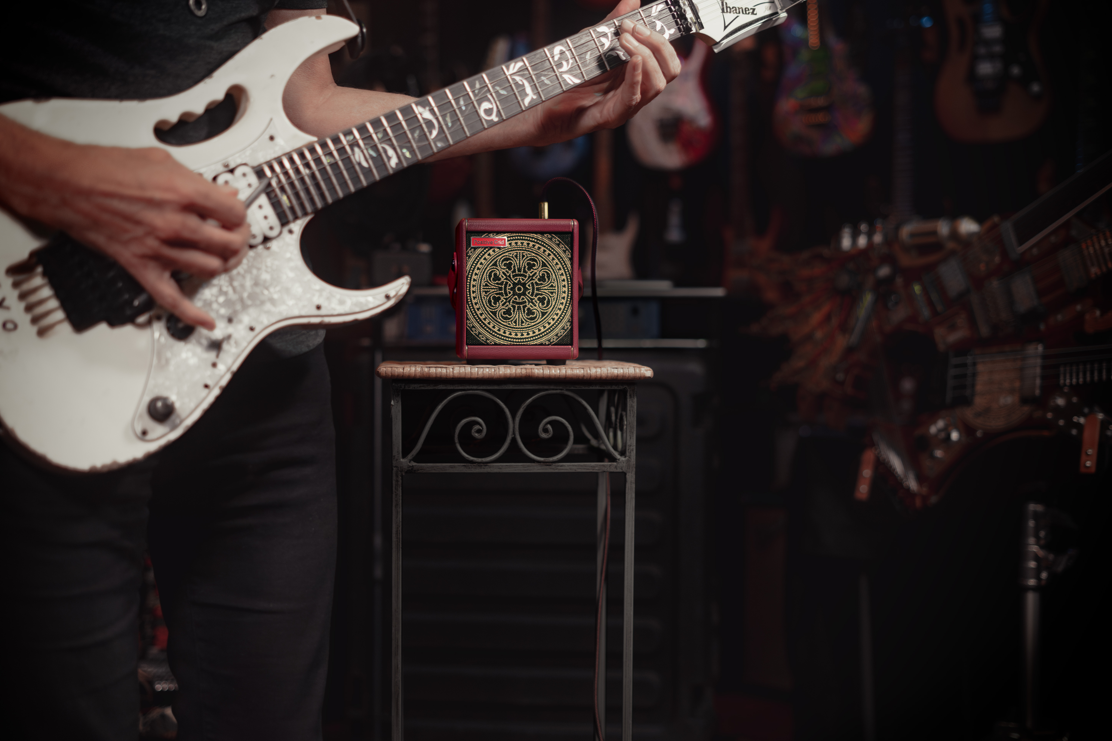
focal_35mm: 50
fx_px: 1544
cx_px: 556
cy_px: 370
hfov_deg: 39.6
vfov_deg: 27.0
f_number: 2.2
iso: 640
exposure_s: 1/160
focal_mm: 50
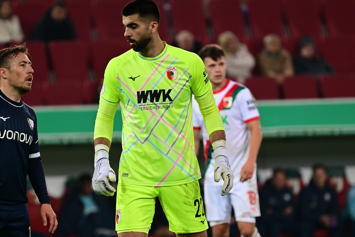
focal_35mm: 711
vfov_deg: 1.9
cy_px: 147
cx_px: 175
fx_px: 7008
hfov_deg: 2.9
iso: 1100
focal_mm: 400
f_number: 5.6
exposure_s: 1/250
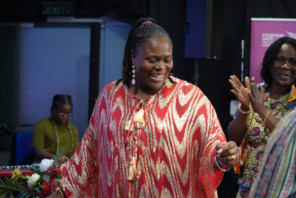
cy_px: 99
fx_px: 576
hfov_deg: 28.8
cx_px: 148
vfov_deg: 19.5
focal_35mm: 70
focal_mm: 70
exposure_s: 1/160
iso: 6400
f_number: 4
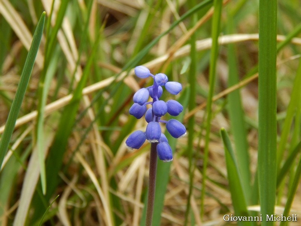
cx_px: 150
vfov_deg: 11.2
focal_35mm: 132
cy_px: 113
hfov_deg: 14.9
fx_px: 1148
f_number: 4.8
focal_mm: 23.4
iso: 125
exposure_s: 1/100
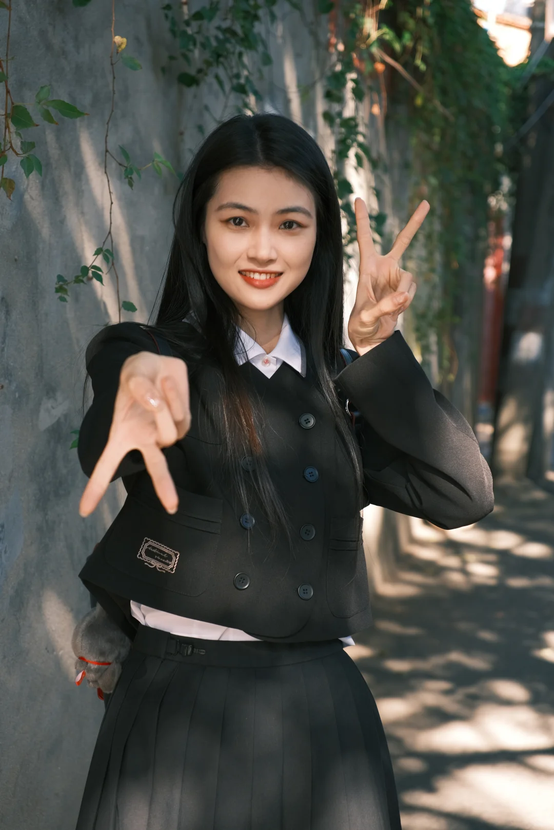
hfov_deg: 18.2
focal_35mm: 75
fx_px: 1731
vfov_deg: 27.0
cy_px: 415
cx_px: 277
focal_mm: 50
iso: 160
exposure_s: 1/125
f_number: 4
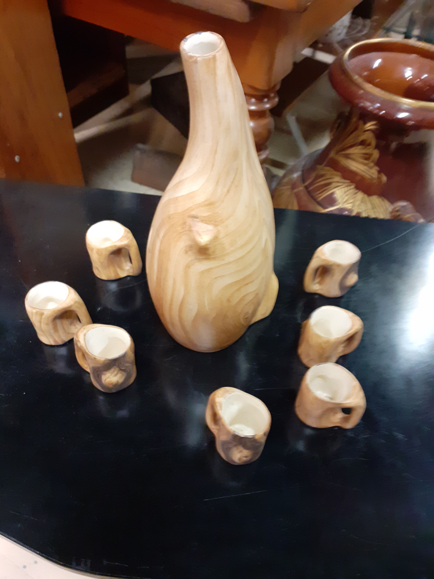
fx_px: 451
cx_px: 217
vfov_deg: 65.3
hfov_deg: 51.4
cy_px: 290
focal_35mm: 27
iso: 400
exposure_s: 1/25
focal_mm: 3.6
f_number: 1.9
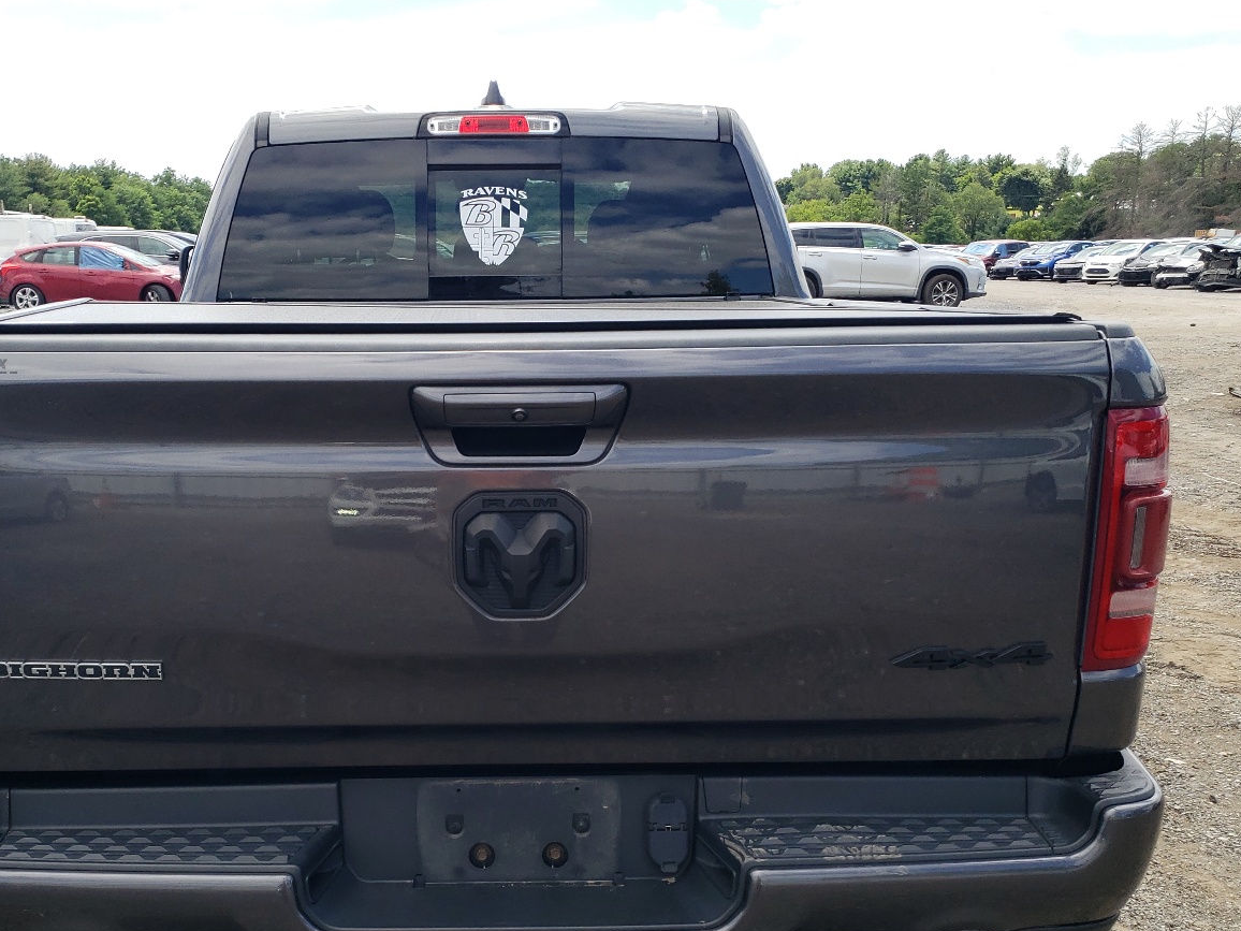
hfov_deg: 51.0
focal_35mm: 36
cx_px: 490
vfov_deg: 39.3
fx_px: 1291
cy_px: 608
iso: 50
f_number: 1.5
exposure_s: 1/1429
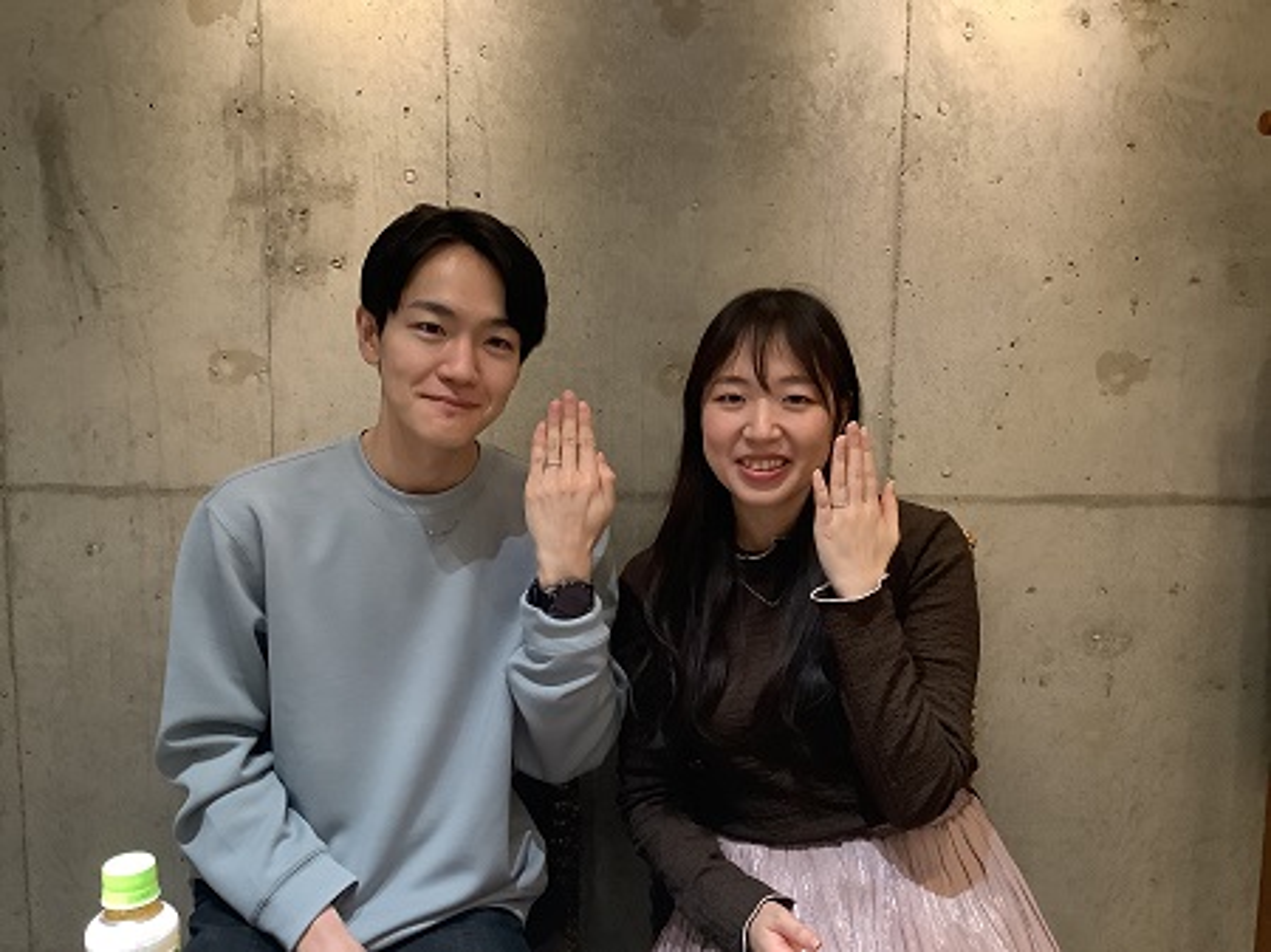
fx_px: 1138
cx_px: 636
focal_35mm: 31
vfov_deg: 45.4
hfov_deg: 58.4
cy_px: 476
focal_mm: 3.3
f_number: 2.4
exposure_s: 1/60
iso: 320
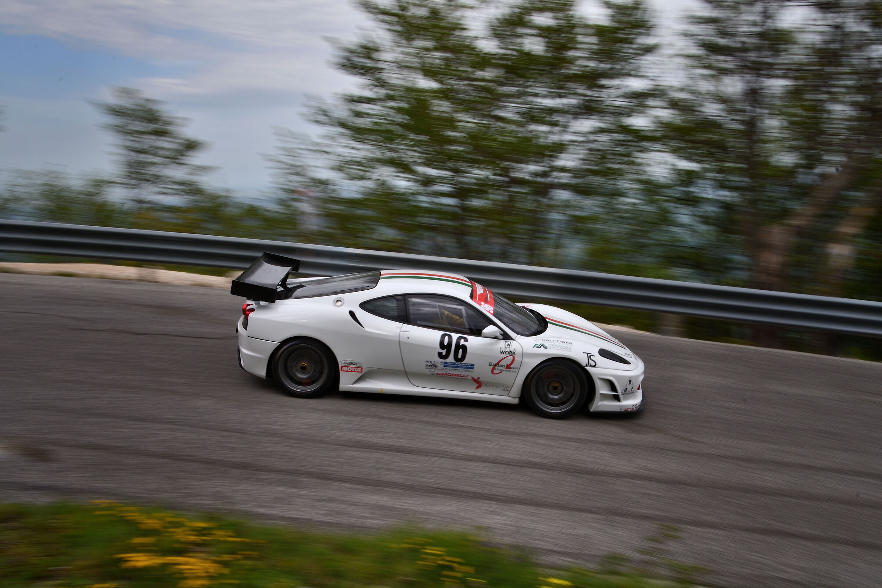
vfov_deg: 40.0
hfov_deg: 57.2
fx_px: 808
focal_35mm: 33
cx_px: 441
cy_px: 294
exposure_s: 1/40
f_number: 22
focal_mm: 22
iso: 100
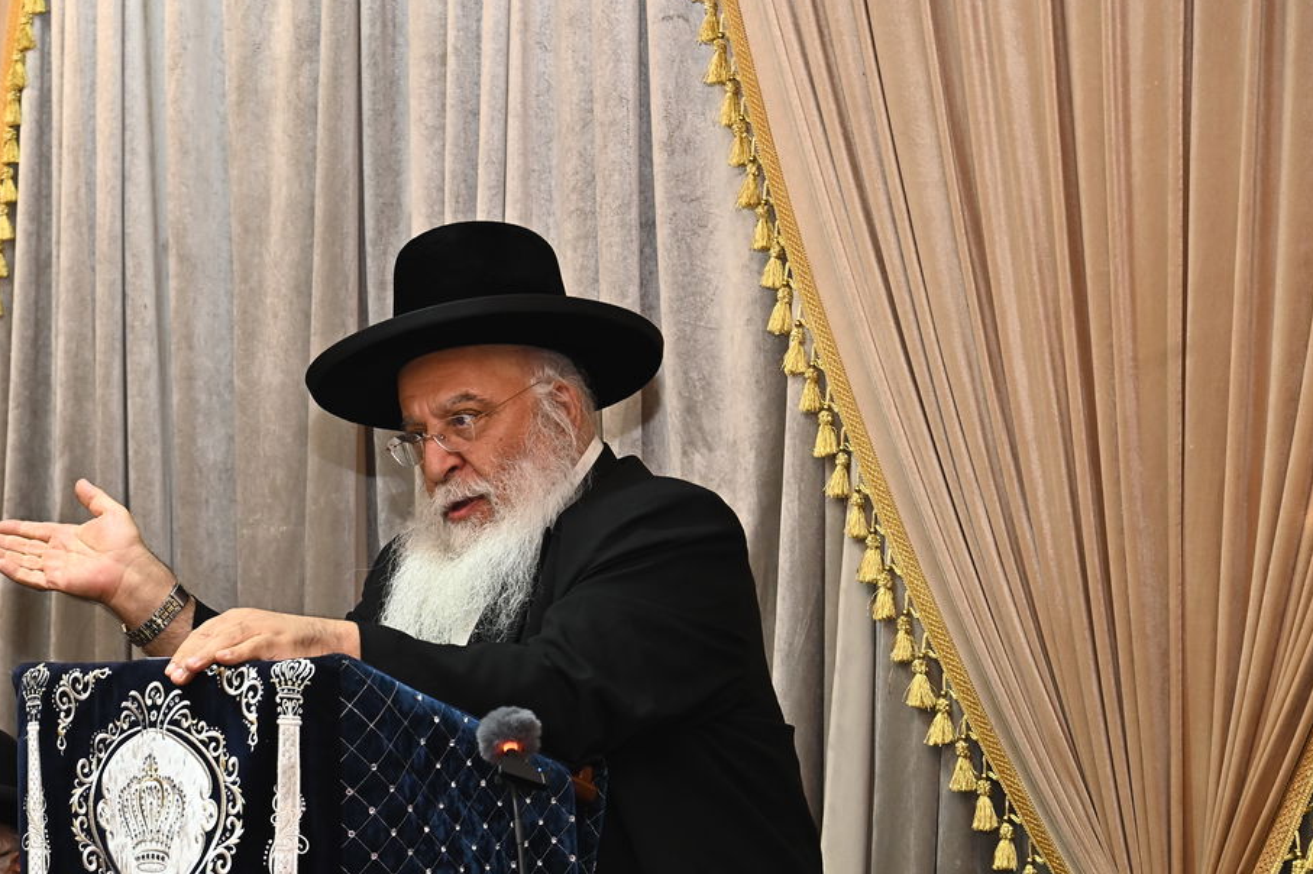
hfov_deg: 18.9
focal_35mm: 108
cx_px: 408
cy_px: 634
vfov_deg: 12.6
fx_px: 3937
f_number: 7.1
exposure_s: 1/160
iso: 1250
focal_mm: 70
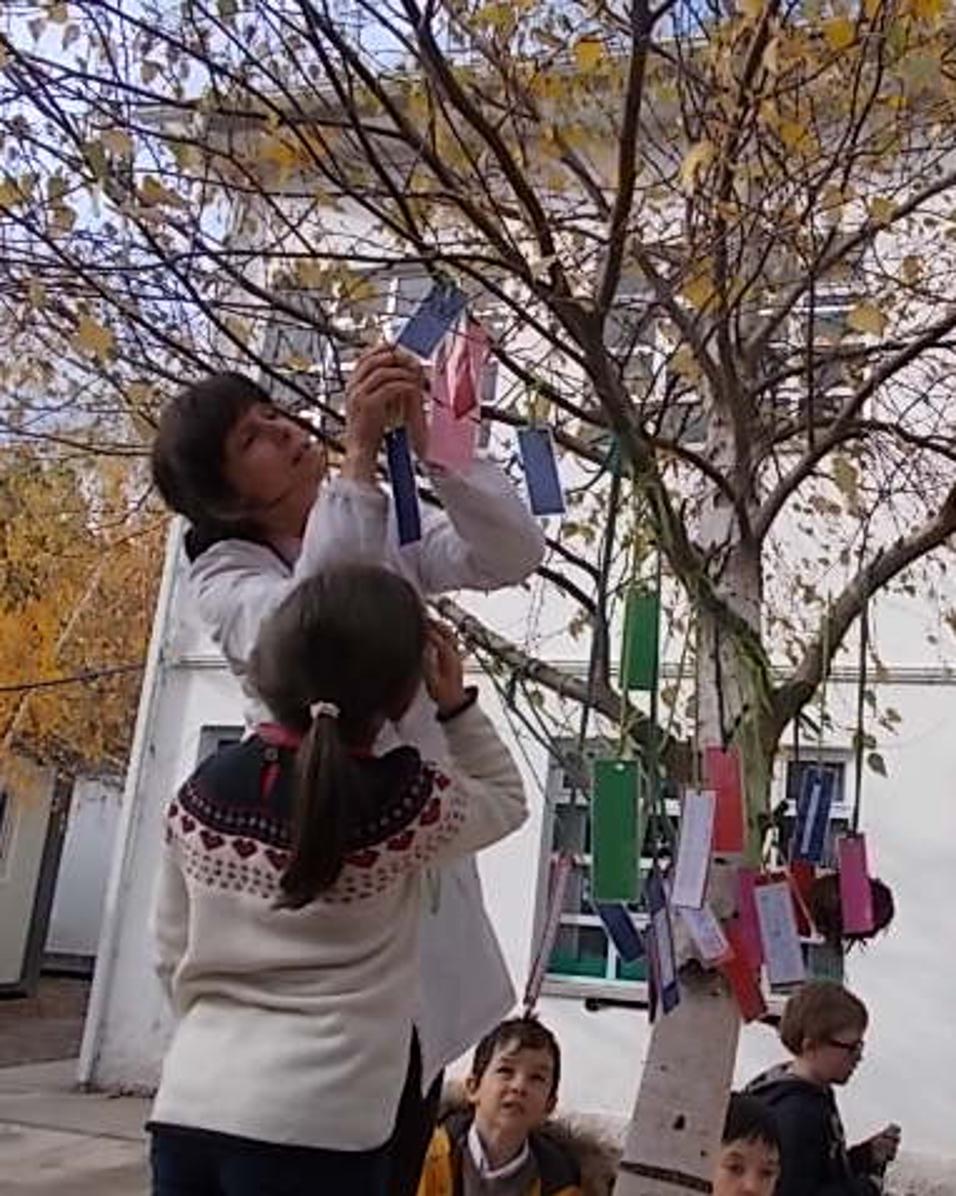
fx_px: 1203
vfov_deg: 52.9
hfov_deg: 42.6
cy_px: 598
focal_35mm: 34
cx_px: 661
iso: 80
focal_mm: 4.6
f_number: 3.2
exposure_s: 1/400
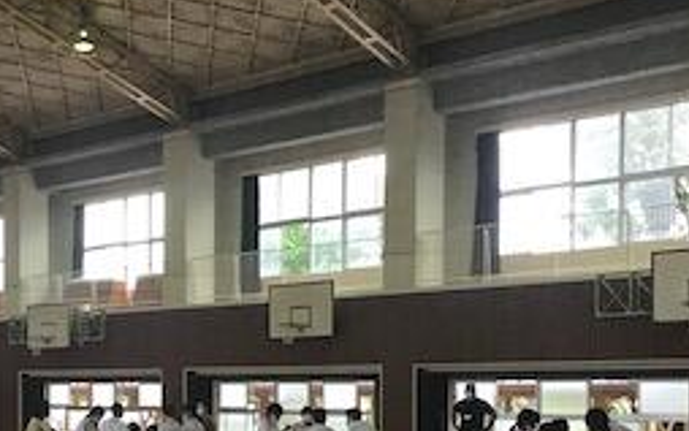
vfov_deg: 20.5
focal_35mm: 62
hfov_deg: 32.5
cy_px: 404
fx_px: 1165
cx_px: 193
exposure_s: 1/30
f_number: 2.4
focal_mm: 3.3
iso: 40
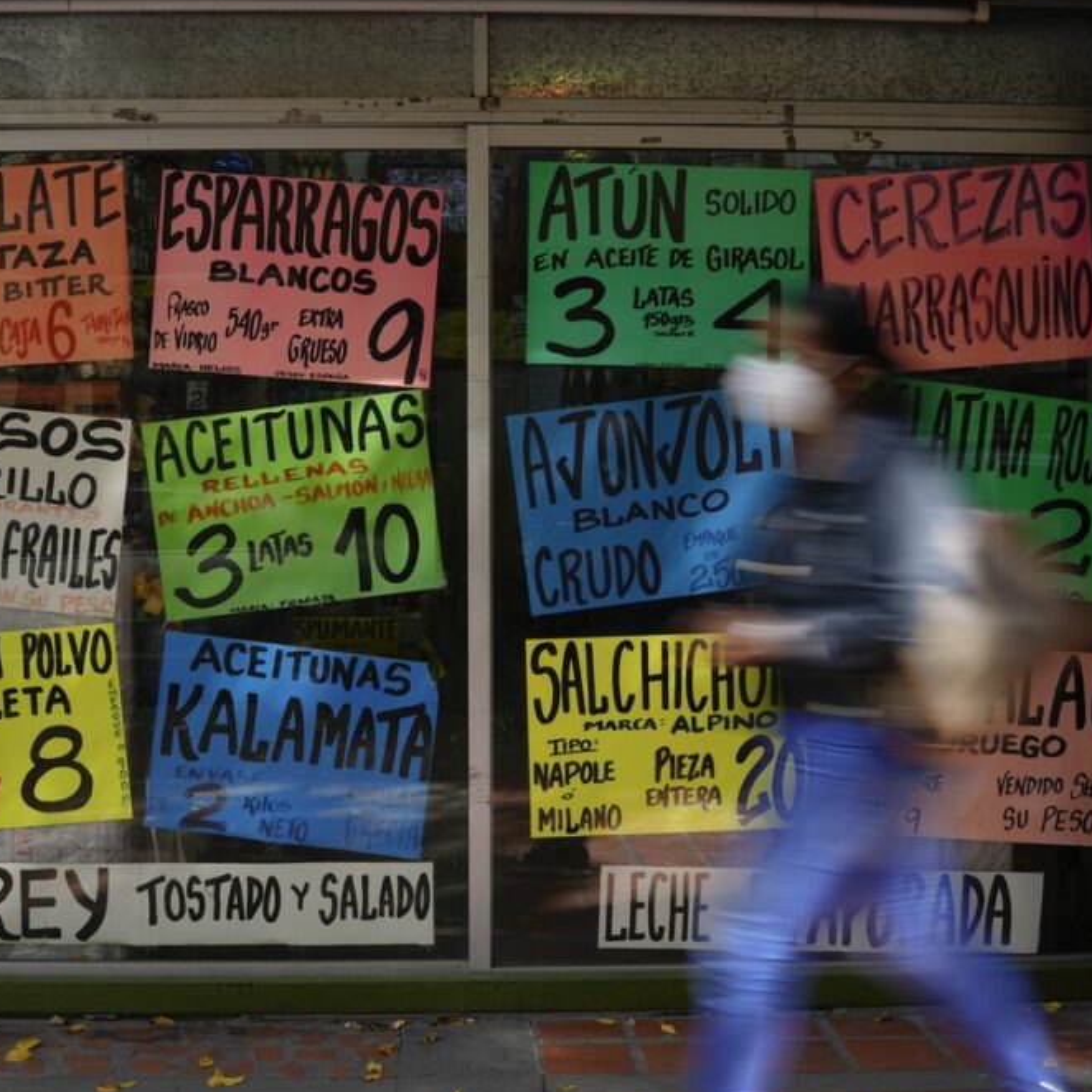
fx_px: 1642
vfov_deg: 36.8
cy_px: 542
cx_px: 477
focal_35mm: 46
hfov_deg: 36.7
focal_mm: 35
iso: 50
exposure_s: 1/13
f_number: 10
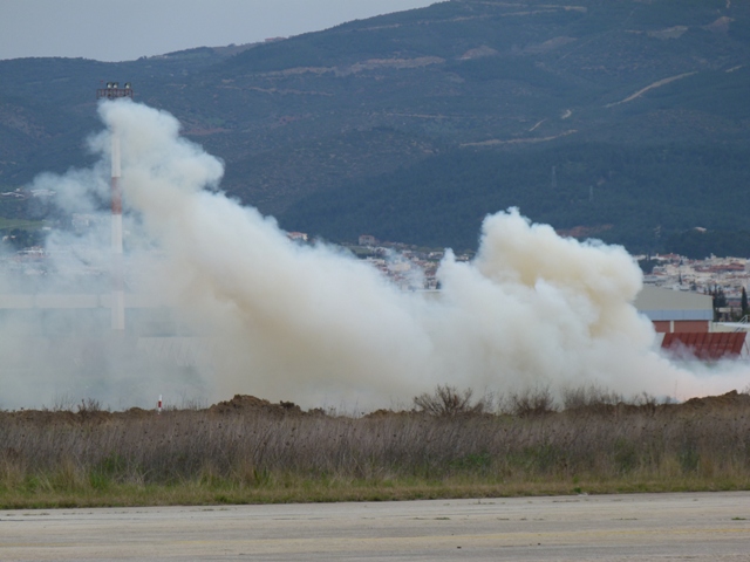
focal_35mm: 339
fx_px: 7345
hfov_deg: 5.8
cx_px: 375
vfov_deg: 4.4
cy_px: 281
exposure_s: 1/125
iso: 80
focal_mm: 61
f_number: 4.1
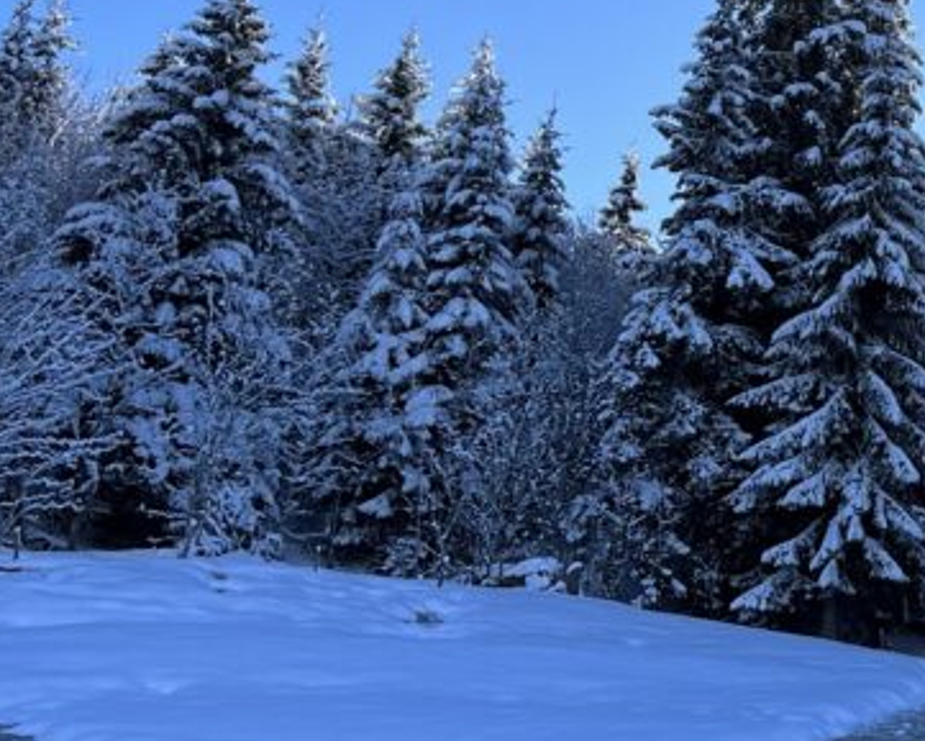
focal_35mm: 72
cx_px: 1058
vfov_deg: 21.1
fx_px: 1972
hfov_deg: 24.4
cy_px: 210
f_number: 1.5
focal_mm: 5.7
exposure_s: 1/2571
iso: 50
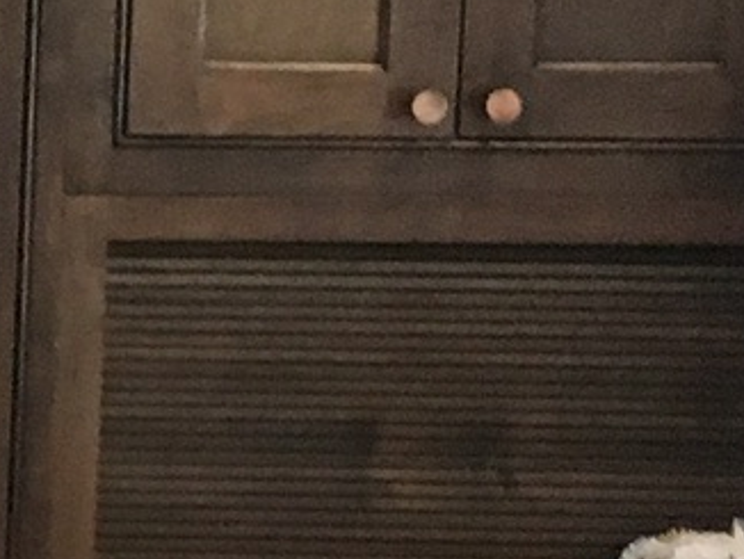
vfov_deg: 8.2
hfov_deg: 9.8
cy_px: 283
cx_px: -911
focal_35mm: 182
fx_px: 3915
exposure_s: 1/15
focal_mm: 4.15
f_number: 2.2
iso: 200
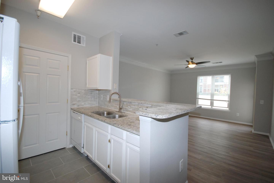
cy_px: 92
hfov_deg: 100.3
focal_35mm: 15
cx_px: 137
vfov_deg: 77.4
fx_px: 114
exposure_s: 1/60
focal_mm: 10
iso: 200
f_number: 4
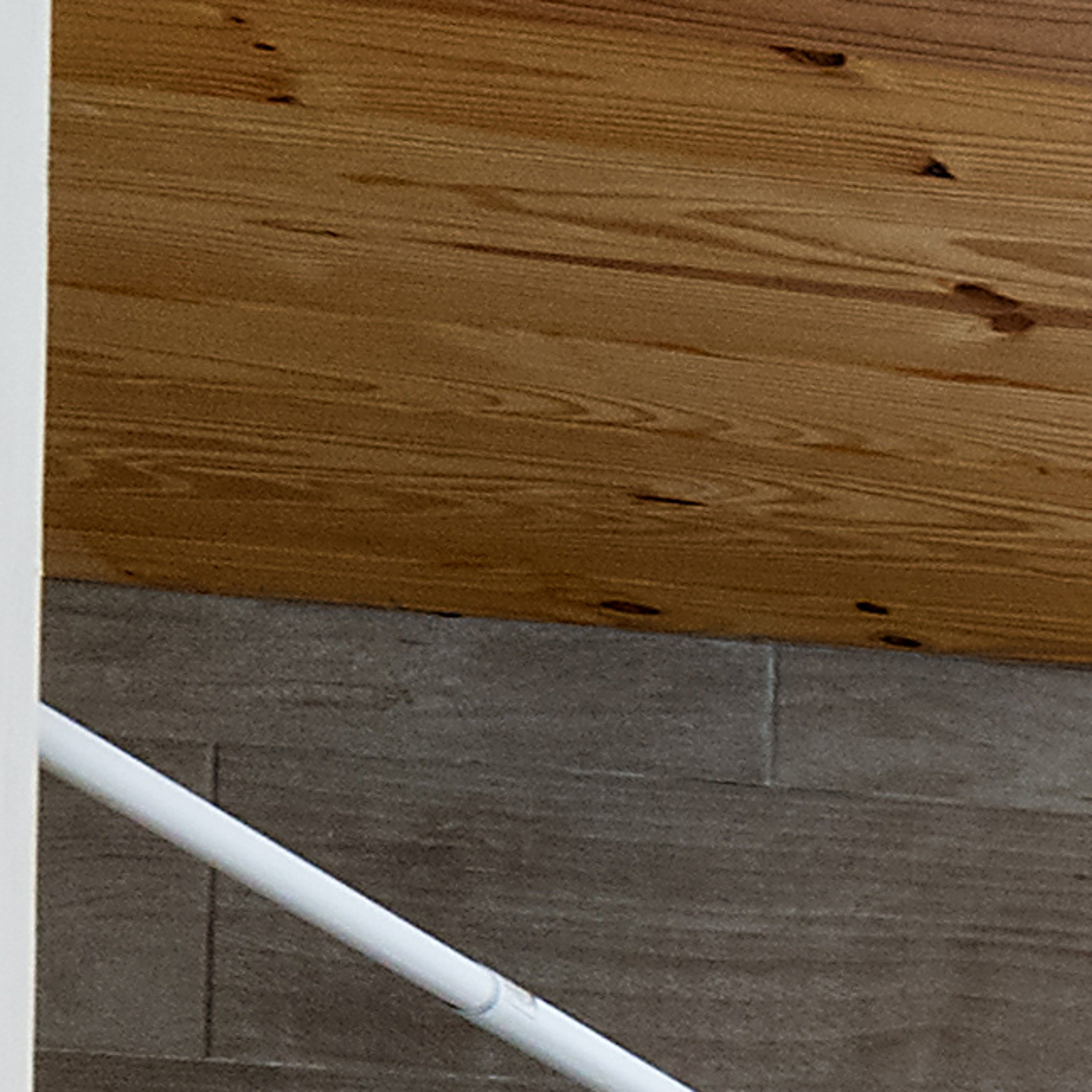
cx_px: 4095
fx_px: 4033
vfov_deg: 12.1
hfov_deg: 8.8
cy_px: 2675
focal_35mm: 113
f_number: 5.6
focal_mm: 8
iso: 400
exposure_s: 1/13
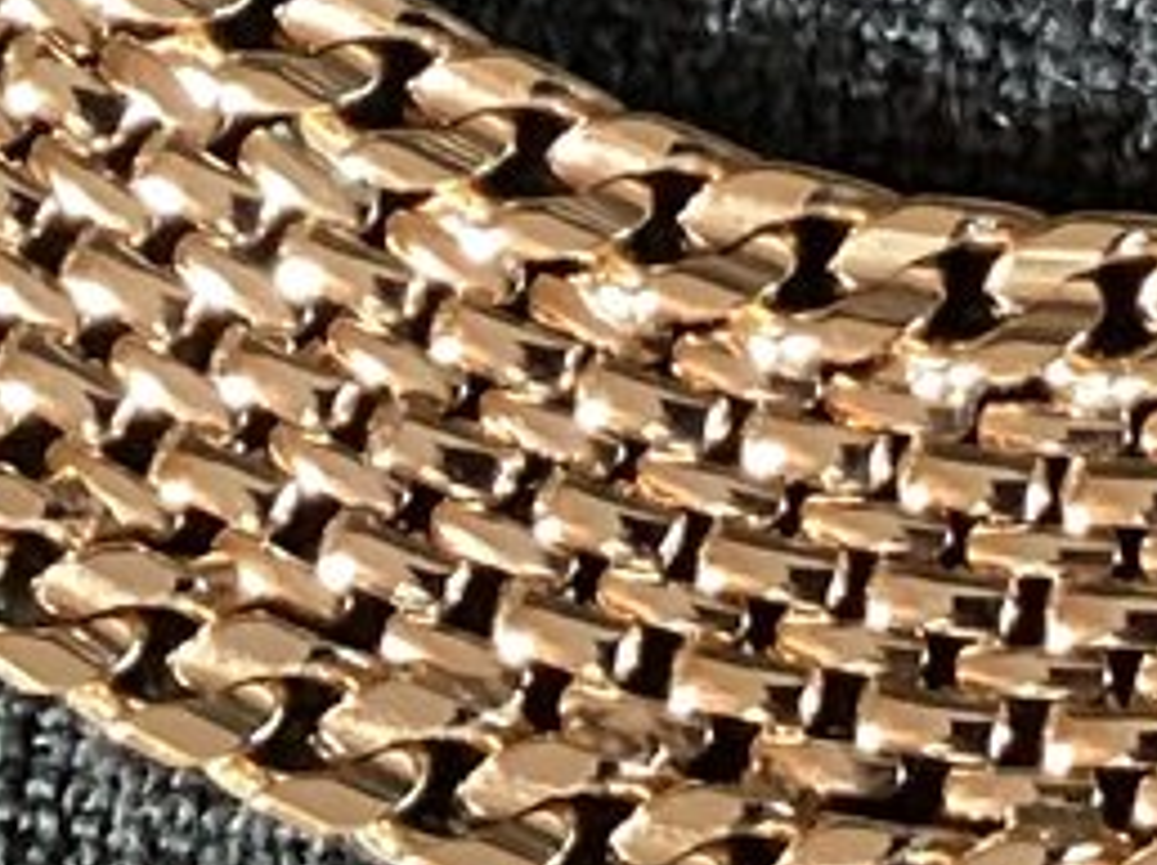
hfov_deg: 10.4
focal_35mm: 182
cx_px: 1953
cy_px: -1257
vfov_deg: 7.6
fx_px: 6077
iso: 250
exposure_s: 1/33
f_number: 2.4
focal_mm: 3.3
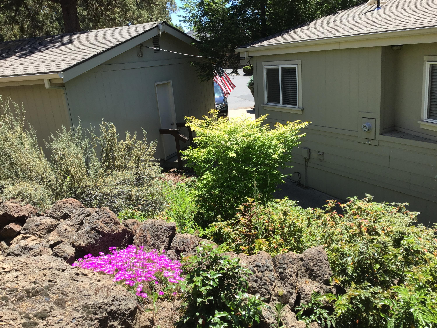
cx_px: 218
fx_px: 391
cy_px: 164
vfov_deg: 45.4
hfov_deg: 58.4
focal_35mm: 31
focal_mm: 3.3
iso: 25
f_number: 2.4
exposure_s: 1/458
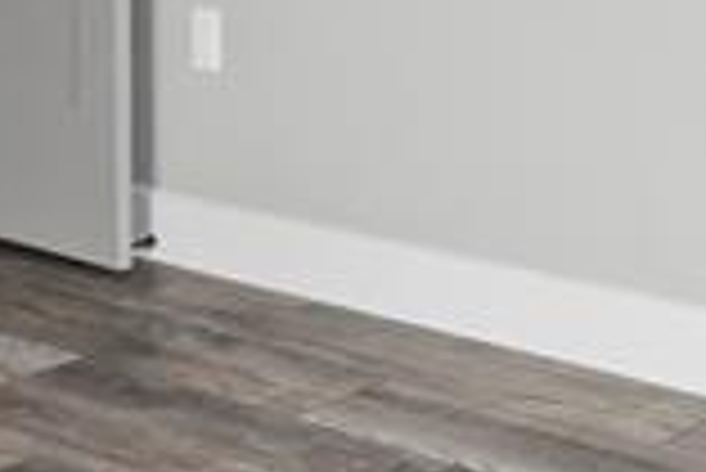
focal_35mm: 104
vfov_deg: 12.1
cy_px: -393
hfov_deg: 19.4
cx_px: 596
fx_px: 2041
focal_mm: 16
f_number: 5
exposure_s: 1/500
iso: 800
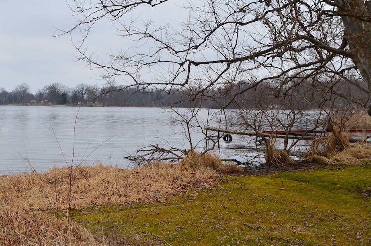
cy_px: 87
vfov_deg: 30.4
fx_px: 449
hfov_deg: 44.4
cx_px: 130
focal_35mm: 44
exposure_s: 1/125
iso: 140
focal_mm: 21
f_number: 11
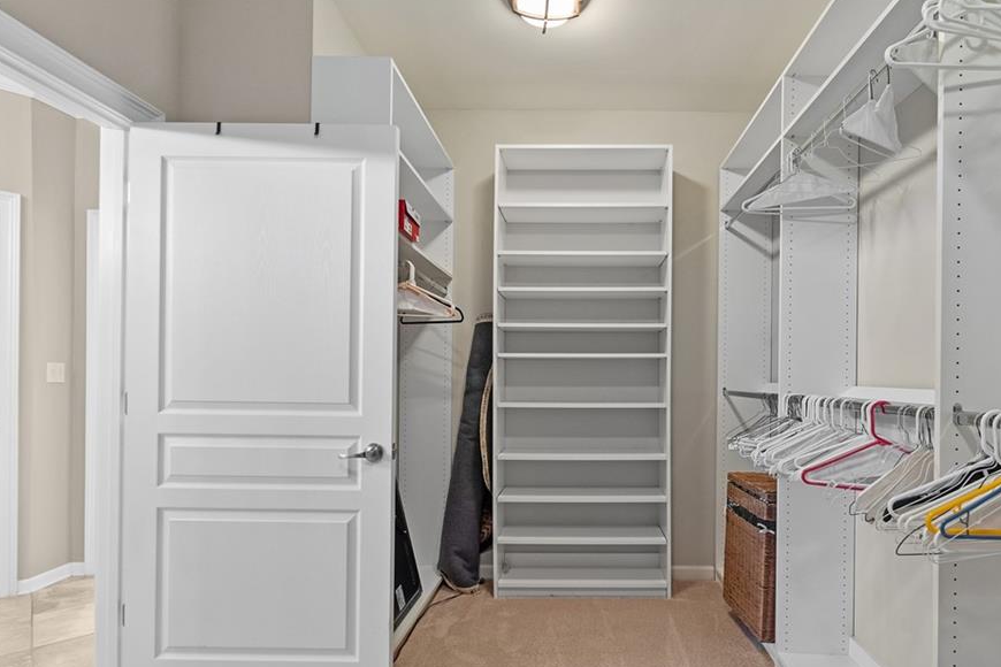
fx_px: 556
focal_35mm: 20
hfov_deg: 83.3
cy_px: 366
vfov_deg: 61.8
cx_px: 581
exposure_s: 1/13
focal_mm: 17
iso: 1250
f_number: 6.3
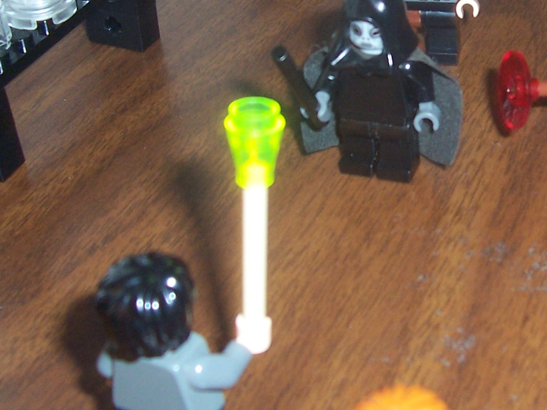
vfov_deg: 19.0
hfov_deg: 24.7
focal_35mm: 77
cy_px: 86
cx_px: 482
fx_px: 1217
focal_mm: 5.6
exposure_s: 1/60
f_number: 2.7
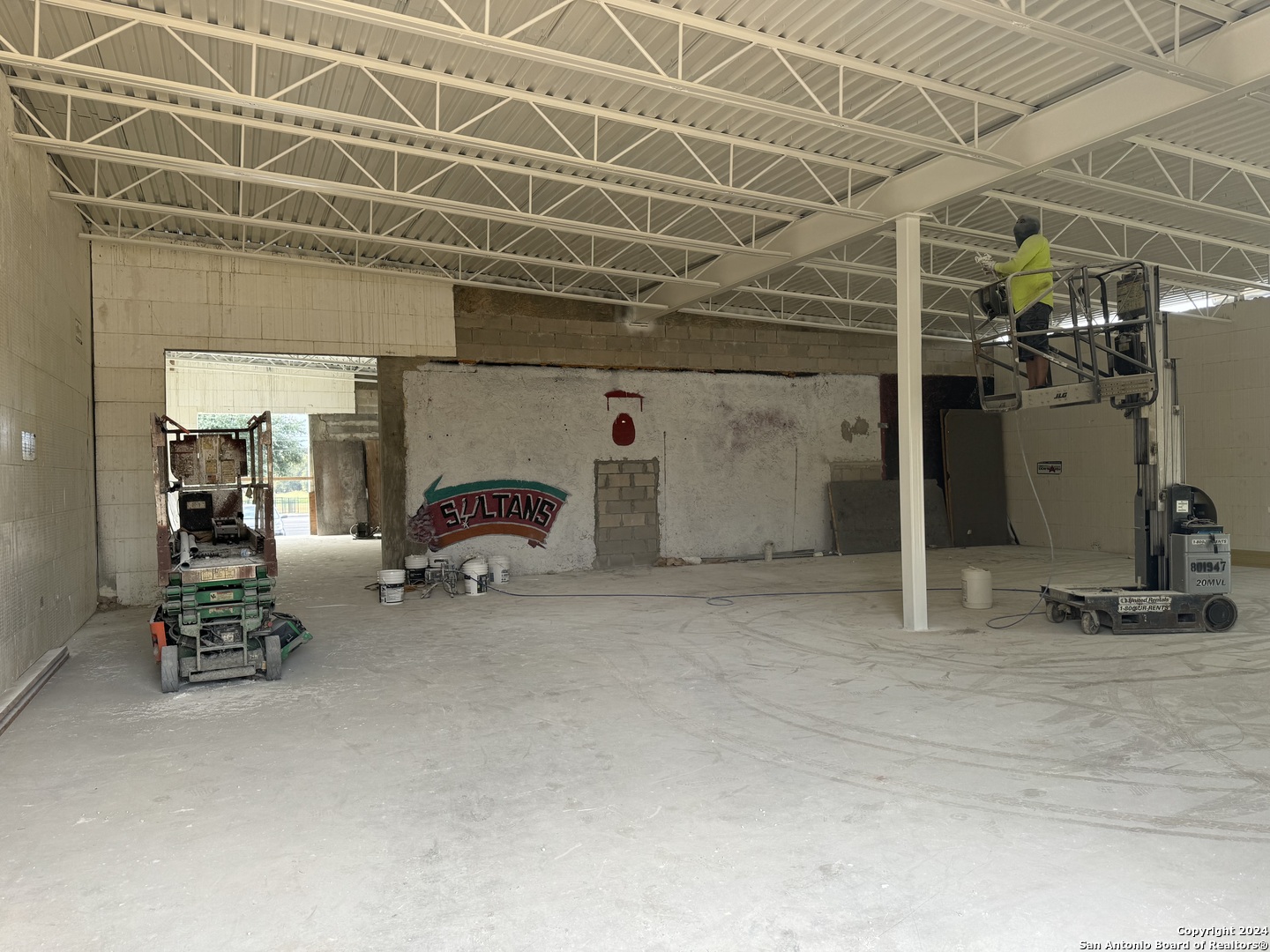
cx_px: 635
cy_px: 476
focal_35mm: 24
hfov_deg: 71.6
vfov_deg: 56.8
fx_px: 881
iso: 64
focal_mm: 6.76
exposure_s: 1/264
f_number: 1.78
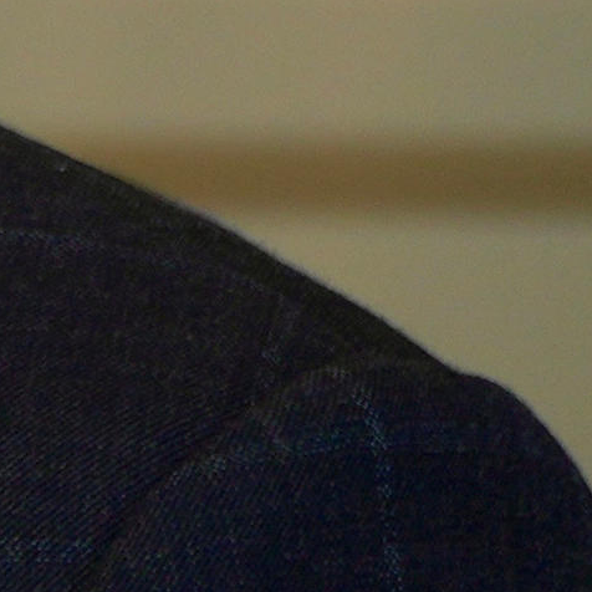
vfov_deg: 2.6
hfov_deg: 2.5
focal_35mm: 683
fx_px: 13224
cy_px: -318
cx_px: -2058
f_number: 4
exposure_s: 1/160
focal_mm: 51
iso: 200
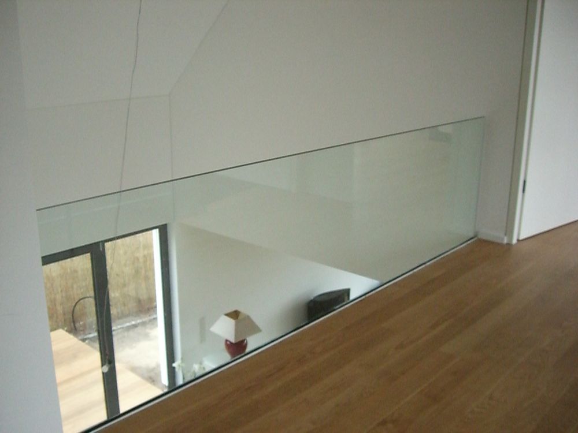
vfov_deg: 37.7
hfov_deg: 49.0
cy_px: 216
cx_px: 289
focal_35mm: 38
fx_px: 635
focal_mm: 6.2
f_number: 2.7
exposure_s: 1/60
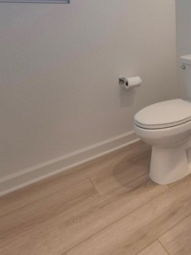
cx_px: 173
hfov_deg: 43.8
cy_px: 59
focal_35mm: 29
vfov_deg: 58.0
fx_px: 214
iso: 64
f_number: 2.2
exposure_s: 1/60.2
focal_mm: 1.74
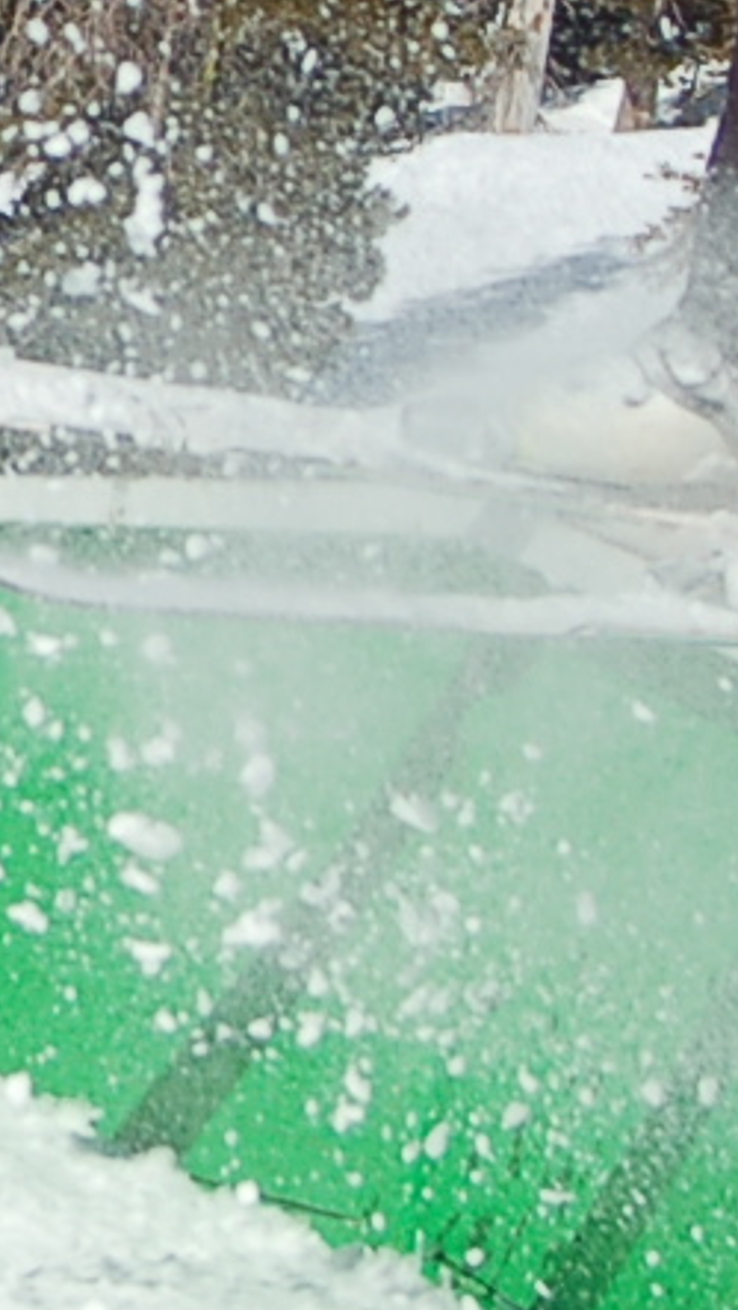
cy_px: 227
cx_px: -567
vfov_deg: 9.6
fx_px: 7752
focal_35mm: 223
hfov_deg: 5.4
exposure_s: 1/1600
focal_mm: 28
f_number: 5.6
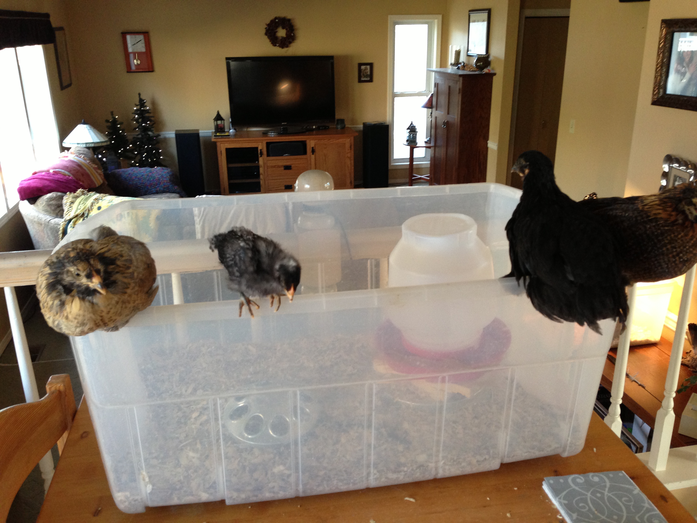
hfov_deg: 55.4
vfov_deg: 42.9
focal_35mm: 33
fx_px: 664
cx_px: 348
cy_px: 262
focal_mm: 4.13
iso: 160
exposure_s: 1/20
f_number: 2.4
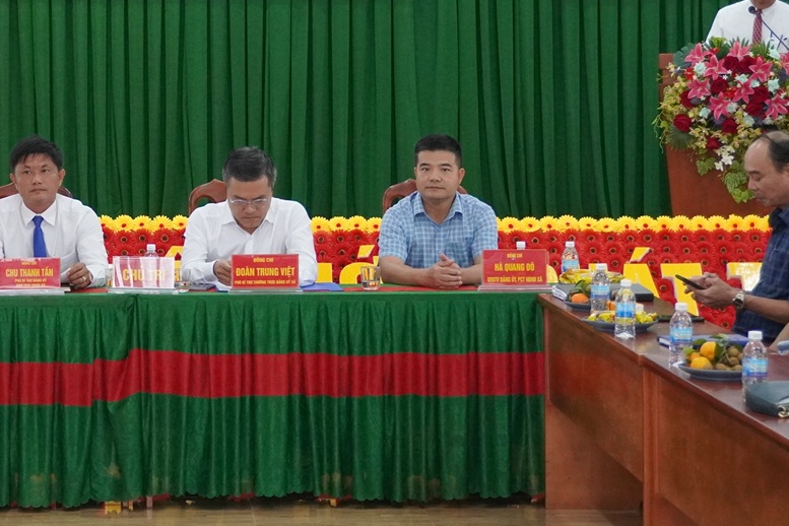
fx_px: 2411
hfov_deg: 18.4
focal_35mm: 110
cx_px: 120
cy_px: 31
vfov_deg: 12.3
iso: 3200
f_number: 5.6
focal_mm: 38
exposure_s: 1/160
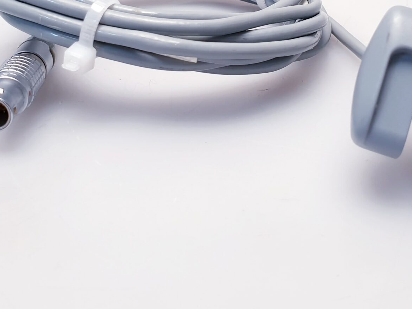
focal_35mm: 57
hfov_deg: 33.7
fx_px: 678
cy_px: 37
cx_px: 239
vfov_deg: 25.0
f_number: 2.4
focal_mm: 4.3
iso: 64
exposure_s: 1/50
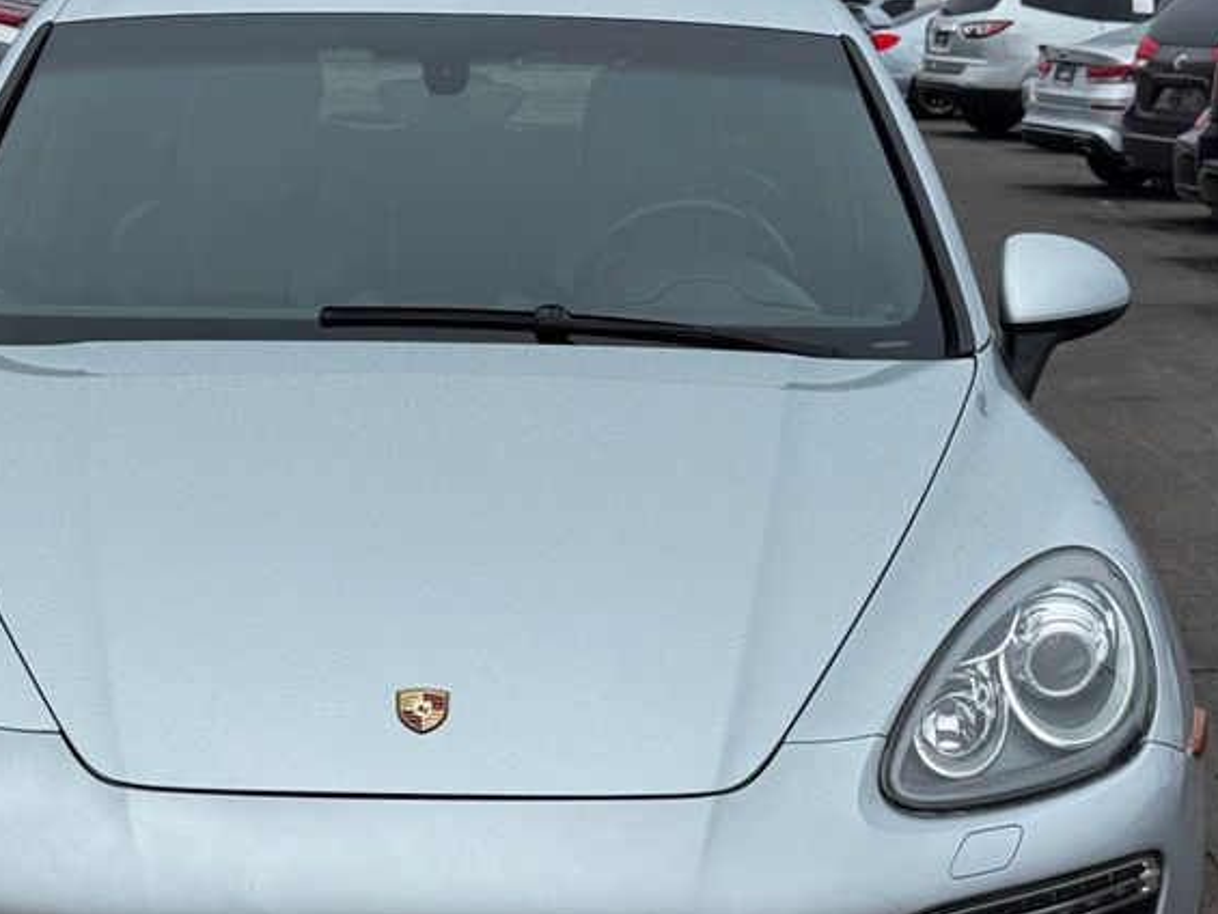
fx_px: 3062
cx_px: 470
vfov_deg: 16.9
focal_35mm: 87
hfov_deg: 22.5
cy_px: 718
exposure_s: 1/3257
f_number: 1.78
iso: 64
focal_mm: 6.76
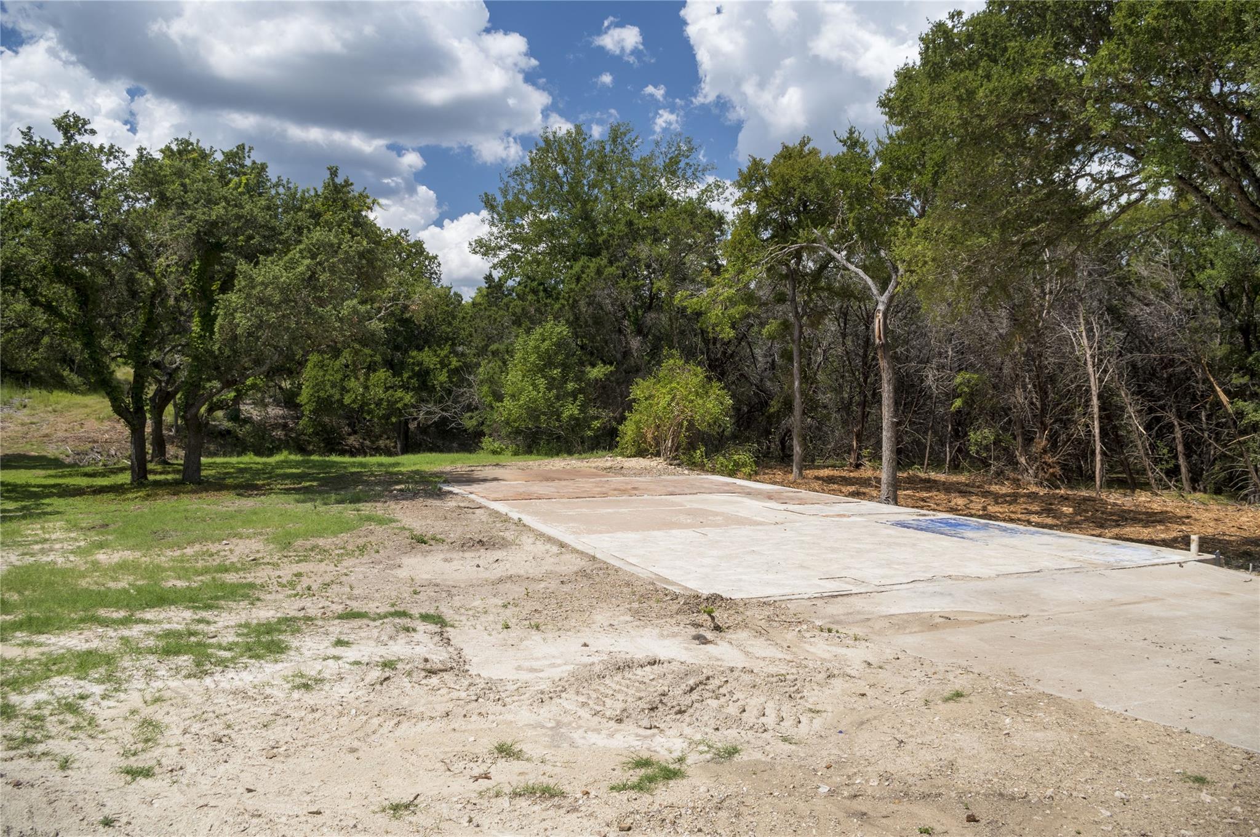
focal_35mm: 27
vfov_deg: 47.8
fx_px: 944
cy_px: 418
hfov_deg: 67.4
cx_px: 630
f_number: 8
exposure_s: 1/100
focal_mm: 18
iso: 400
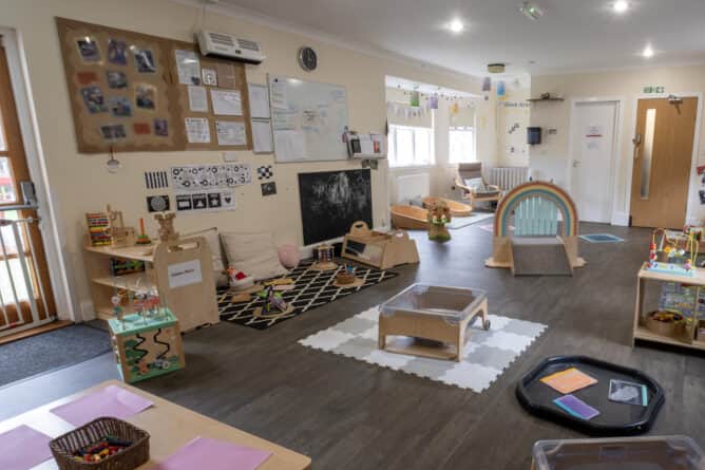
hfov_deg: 73.7
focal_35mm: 23
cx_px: 472
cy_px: 258
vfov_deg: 55.0
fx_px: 450
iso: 125
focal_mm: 10
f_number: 10
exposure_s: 2
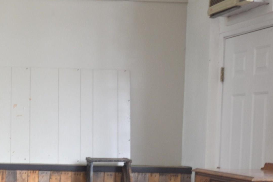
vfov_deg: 13.1
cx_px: -66
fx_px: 781
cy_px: 177
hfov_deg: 18.6
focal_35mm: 103
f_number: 4.5
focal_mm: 24
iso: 800
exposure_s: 1/20
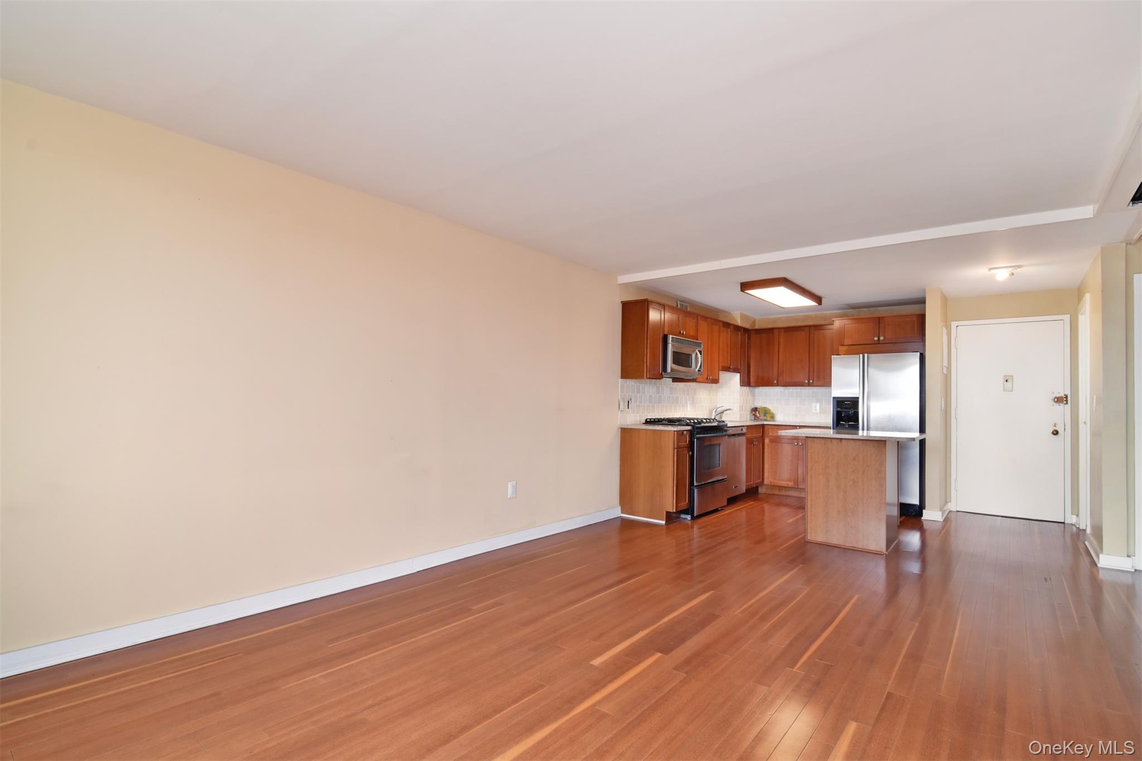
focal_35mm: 16
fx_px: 523
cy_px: 380
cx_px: 571
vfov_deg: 72.0
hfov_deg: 95.0
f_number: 11
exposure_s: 1/50
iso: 640
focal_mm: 11
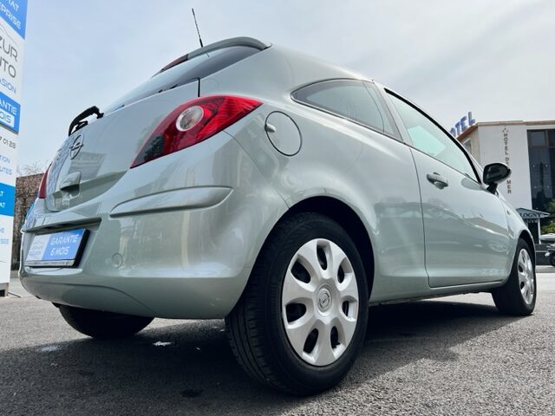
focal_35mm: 26
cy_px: 208
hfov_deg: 67.3
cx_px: 278
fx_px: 417
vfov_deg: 53.1
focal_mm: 5.7
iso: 50
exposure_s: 1/4274
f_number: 1.5
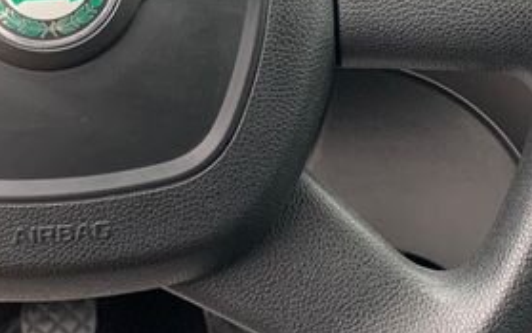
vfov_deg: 12.8
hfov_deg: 20.5
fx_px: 1466
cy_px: 6
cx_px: 355
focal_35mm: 101
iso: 100
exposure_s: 1/95
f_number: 1.8
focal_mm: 4.25
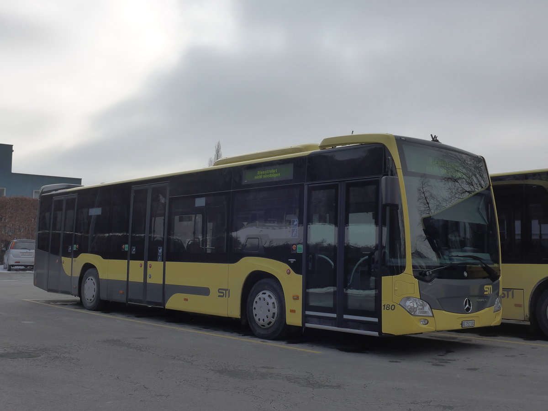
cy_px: 206
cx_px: 274
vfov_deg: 35.1
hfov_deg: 45.8
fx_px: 649
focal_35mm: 41
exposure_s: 1/640
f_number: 5.6
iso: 160
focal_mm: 8.4
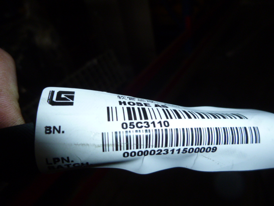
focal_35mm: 25
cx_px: 137
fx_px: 198
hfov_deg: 69.4
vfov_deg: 54.9
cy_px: 103
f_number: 3.1
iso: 125
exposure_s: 1/60
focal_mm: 4.5
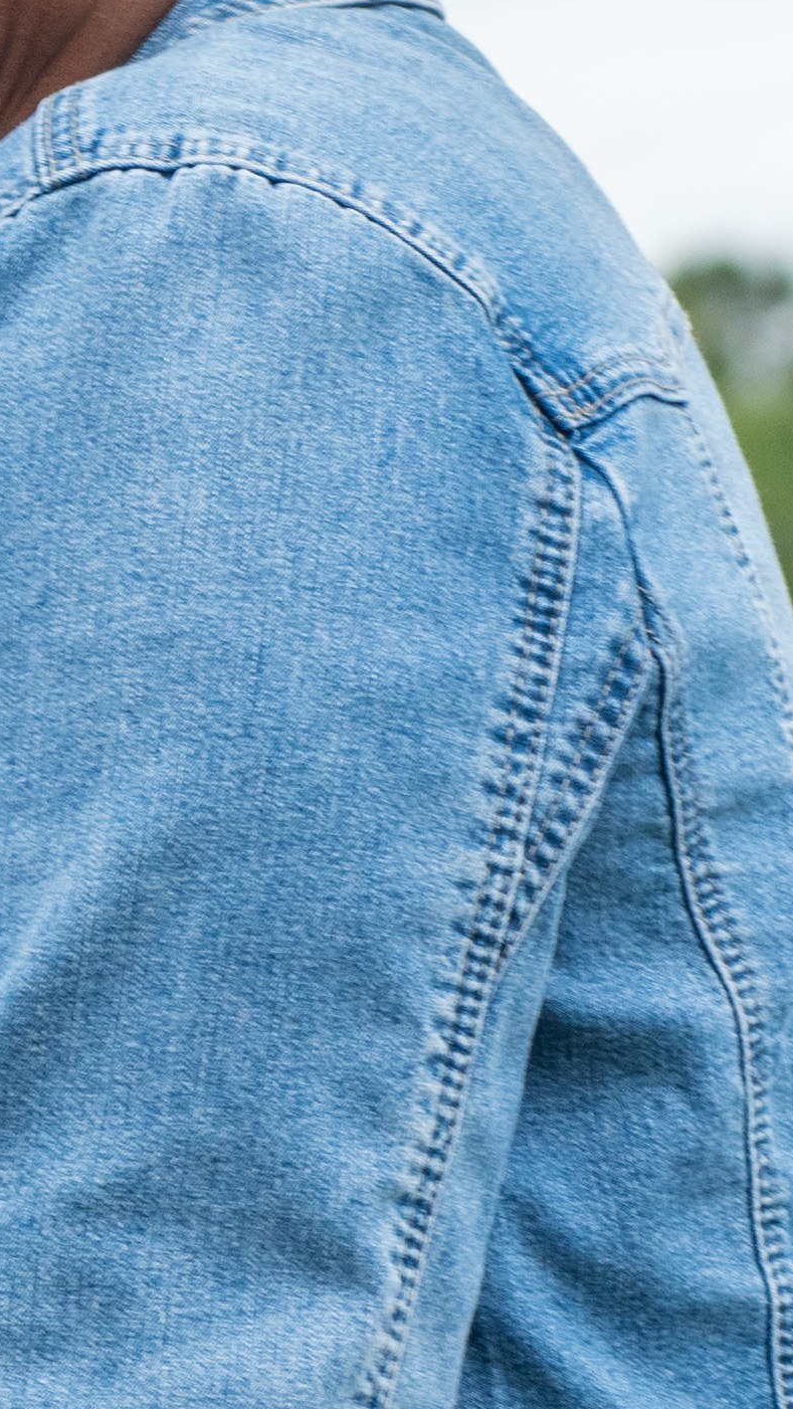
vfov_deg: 3.6
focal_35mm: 605
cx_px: -979
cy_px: 1207
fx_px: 22608
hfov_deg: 2.0
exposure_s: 1/350
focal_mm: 90
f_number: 8
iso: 320
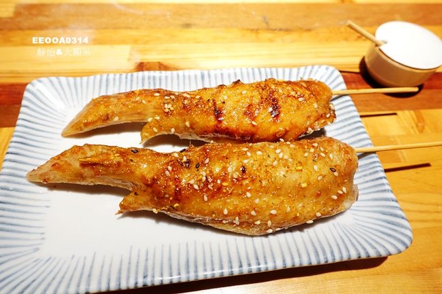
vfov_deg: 53.1
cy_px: 147
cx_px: 221
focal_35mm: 24
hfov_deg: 73.8
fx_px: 295
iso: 800
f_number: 3.2
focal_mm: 8.8
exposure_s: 1/40
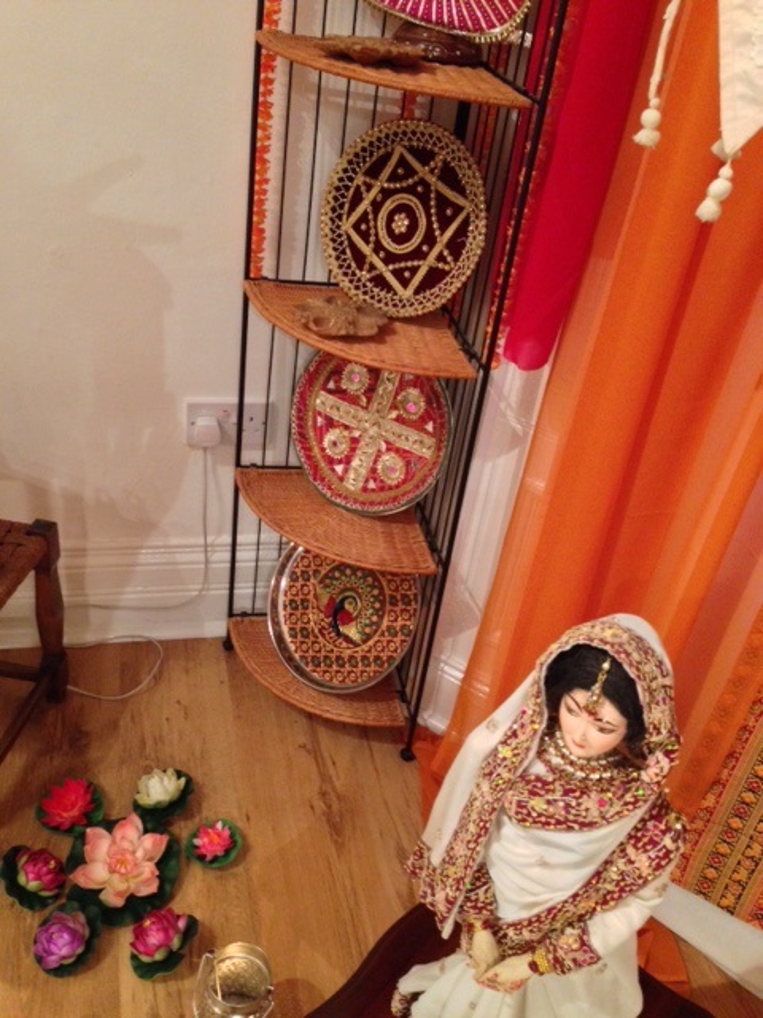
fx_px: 970
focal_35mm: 33
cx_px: 382
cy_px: 509
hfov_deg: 42.9
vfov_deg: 55.4
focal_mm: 4.12
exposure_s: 1/20
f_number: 2.4
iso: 320
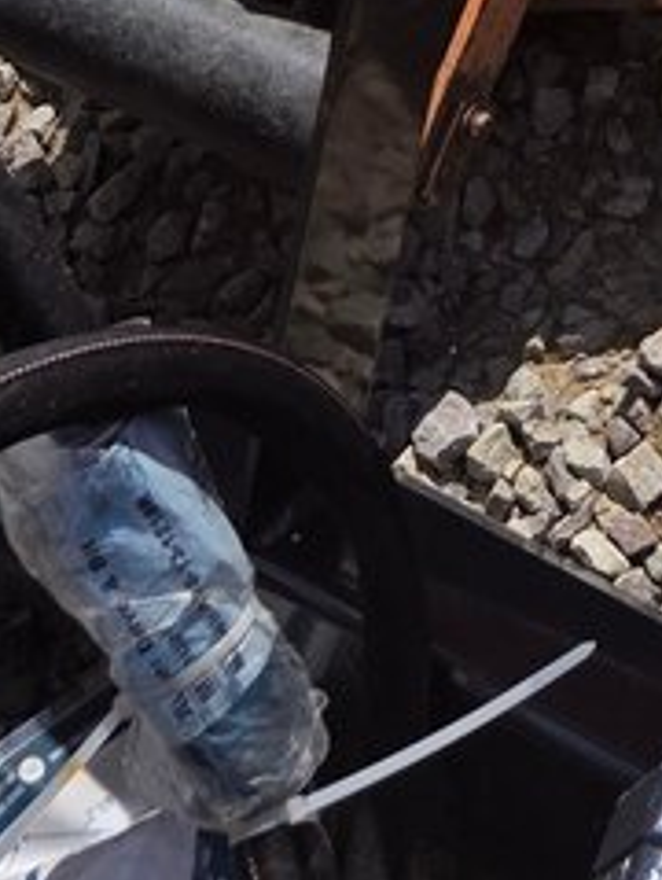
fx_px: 2772
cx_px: 1032
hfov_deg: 12.8
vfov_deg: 13.8
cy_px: -1121
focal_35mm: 109
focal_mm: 6.3
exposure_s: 1/7944
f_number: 1.7
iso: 80
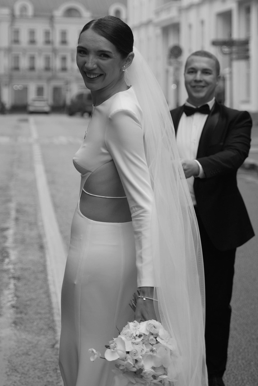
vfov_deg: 24.6
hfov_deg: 16.6
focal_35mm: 82
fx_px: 881
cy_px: 127
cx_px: 113
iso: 400
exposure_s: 1/1250
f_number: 2.8
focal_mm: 50
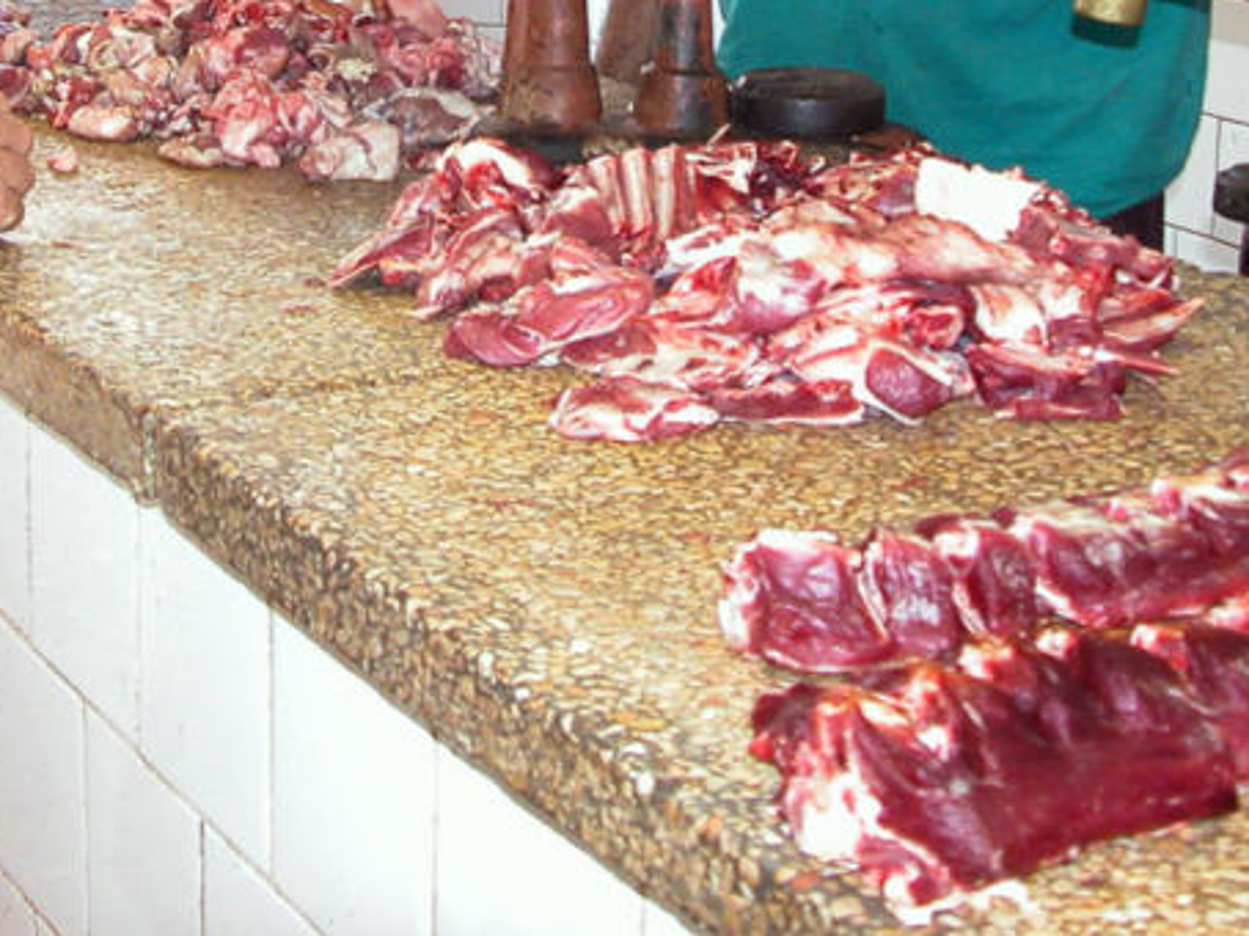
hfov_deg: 24.7
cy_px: -96
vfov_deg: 18.0
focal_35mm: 79
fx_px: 2849
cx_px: 487
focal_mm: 8.9
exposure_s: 1/43
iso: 200
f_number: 2.8
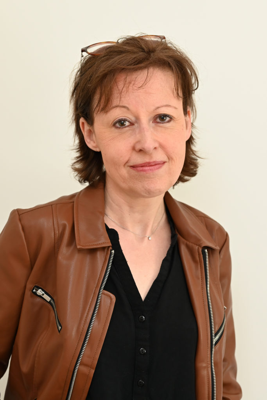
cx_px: 134
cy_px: 200
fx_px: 834
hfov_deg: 18.2
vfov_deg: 27.0
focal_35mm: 75
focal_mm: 50
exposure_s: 1/60
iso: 560
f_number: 4
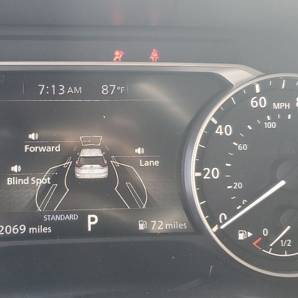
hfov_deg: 31.8
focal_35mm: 53
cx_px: 85
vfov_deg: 32.2
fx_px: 516
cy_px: 148
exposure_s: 1/120
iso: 87
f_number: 1.5
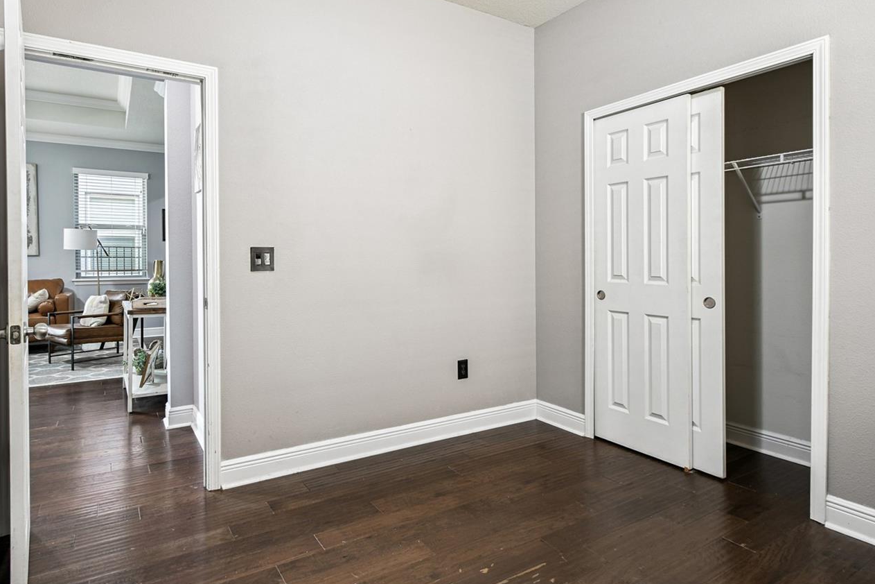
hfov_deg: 86.7
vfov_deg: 64.5
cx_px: 403
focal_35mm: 19
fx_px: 462
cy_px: 275
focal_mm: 10
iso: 100
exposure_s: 1/2.5
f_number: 7.1
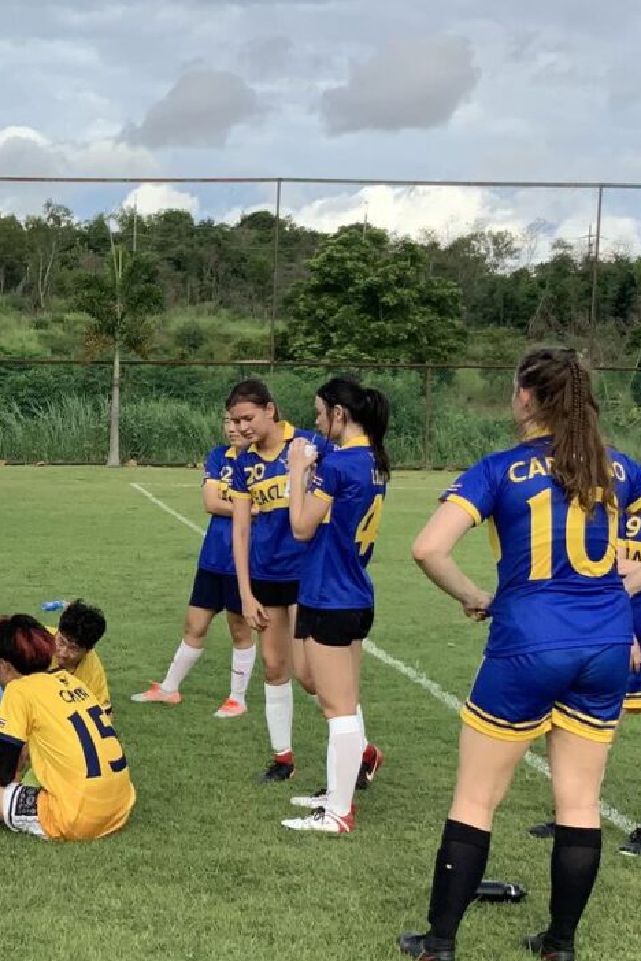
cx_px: 32
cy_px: 580
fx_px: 1763
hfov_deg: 20.1
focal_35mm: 66
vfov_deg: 30.4
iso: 16
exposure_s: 1/944
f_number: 1.8
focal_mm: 3
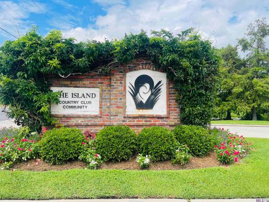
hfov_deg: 67.3
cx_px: 130
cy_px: 99
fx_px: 202
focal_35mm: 26
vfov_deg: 53.1
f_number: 1.6
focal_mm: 5.1
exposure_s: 1/2597
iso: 32
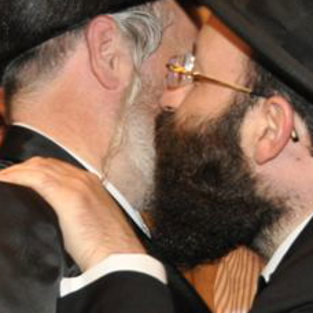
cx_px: 141
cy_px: 174
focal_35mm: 183
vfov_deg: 9.6
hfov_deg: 9.6
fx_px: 1872
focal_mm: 32
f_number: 4
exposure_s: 1/60
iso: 800
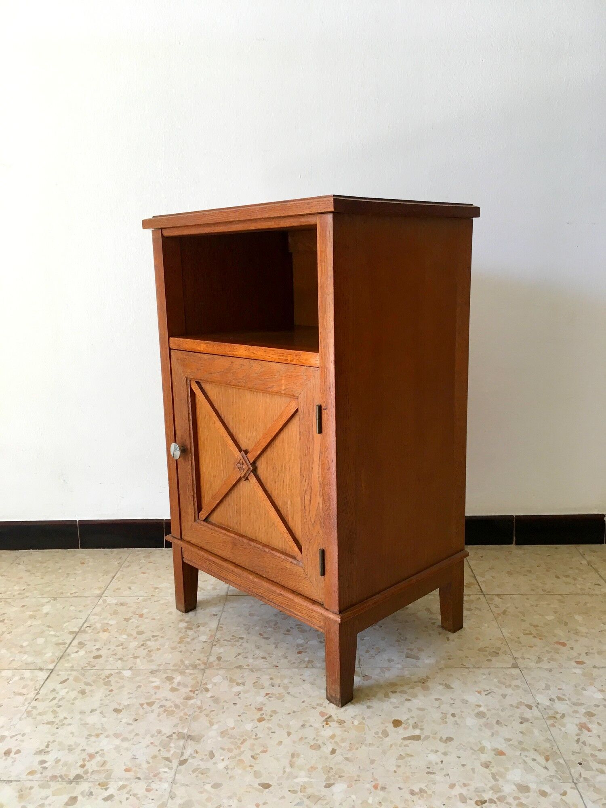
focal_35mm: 29
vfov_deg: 61.7
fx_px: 677
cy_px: 404
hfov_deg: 48.2
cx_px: 303
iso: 25
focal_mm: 4.15
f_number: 2.2
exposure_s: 1/33
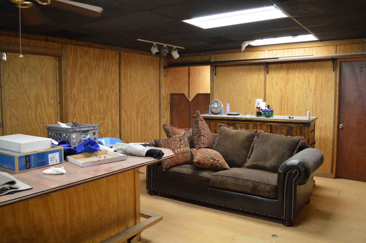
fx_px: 274
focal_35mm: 27
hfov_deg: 67.4
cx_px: 183
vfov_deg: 47.9
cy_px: 122
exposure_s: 1/30
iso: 400
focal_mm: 18
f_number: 3.5
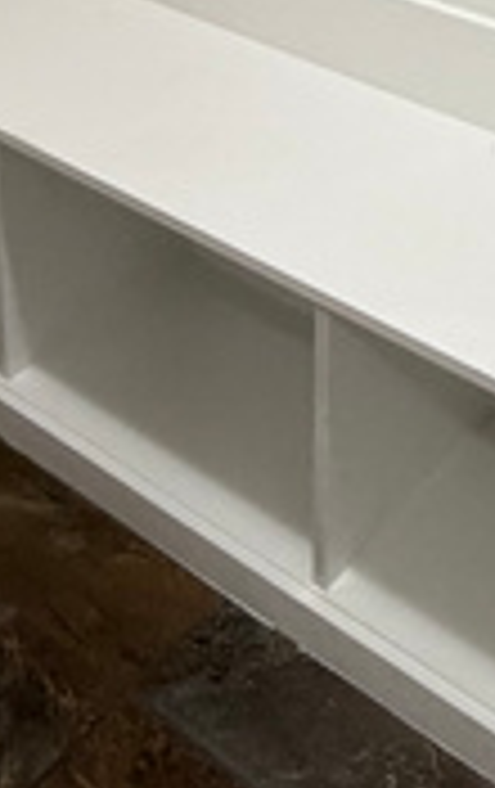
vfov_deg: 25.4
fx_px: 1397
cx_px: 441
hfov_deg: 19.7
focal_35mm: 65
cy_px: -329
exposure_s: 1/60
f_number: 2.2
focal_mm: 2.22
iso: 250
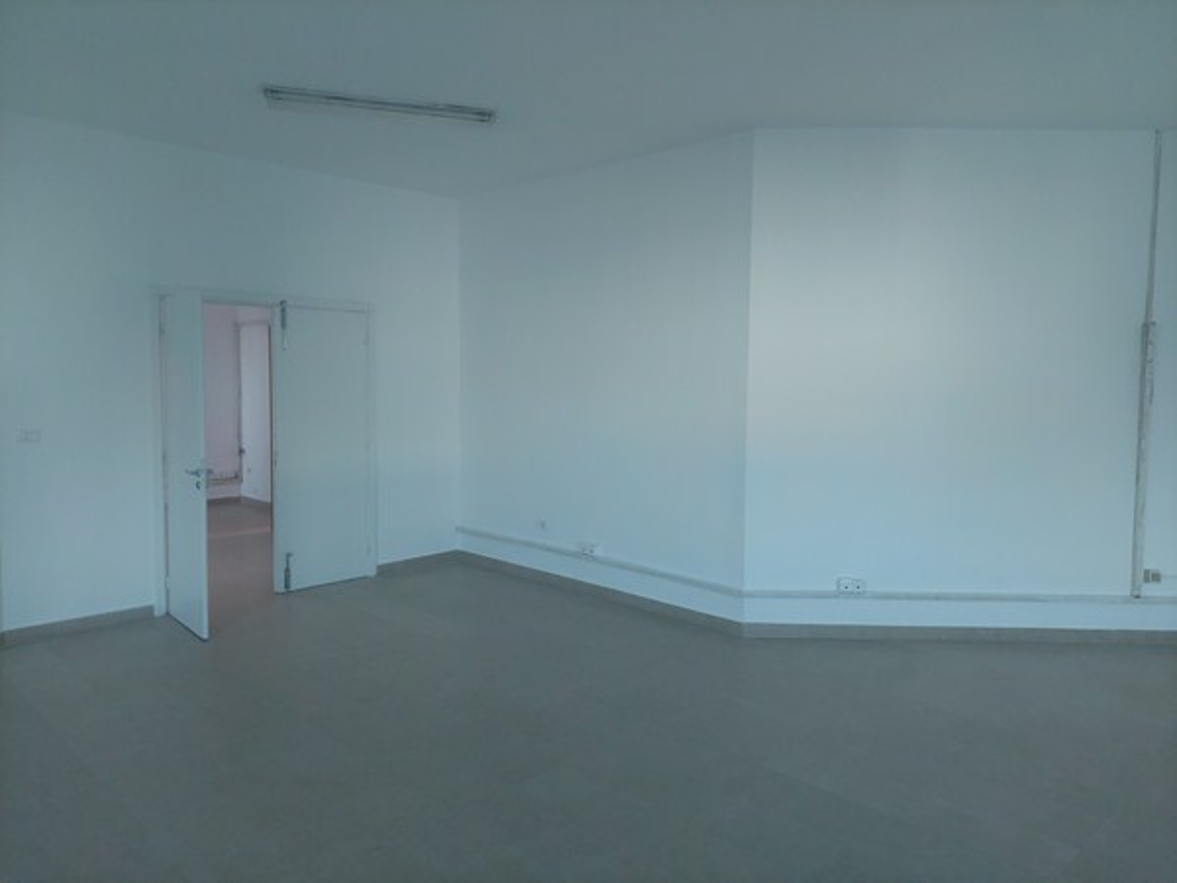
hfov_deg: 69.4
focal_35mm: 25
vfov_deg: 54.9
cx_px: 588
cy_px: 442
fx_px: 850
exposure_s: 1/50
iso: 200
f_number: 1.8
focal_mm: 5.23
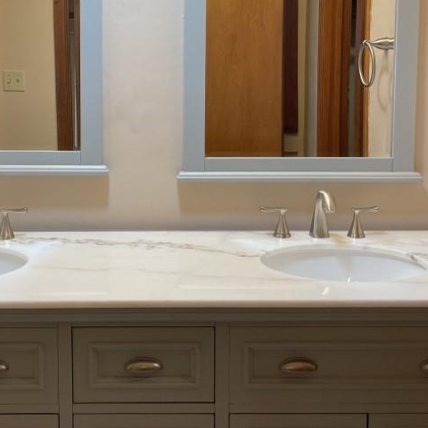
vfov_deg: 34.4
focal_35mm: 49
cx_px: 138
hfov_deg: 34.3
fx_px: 685
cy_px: 142
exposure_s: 1/121
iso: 80
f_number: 1.6
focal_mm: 4.2
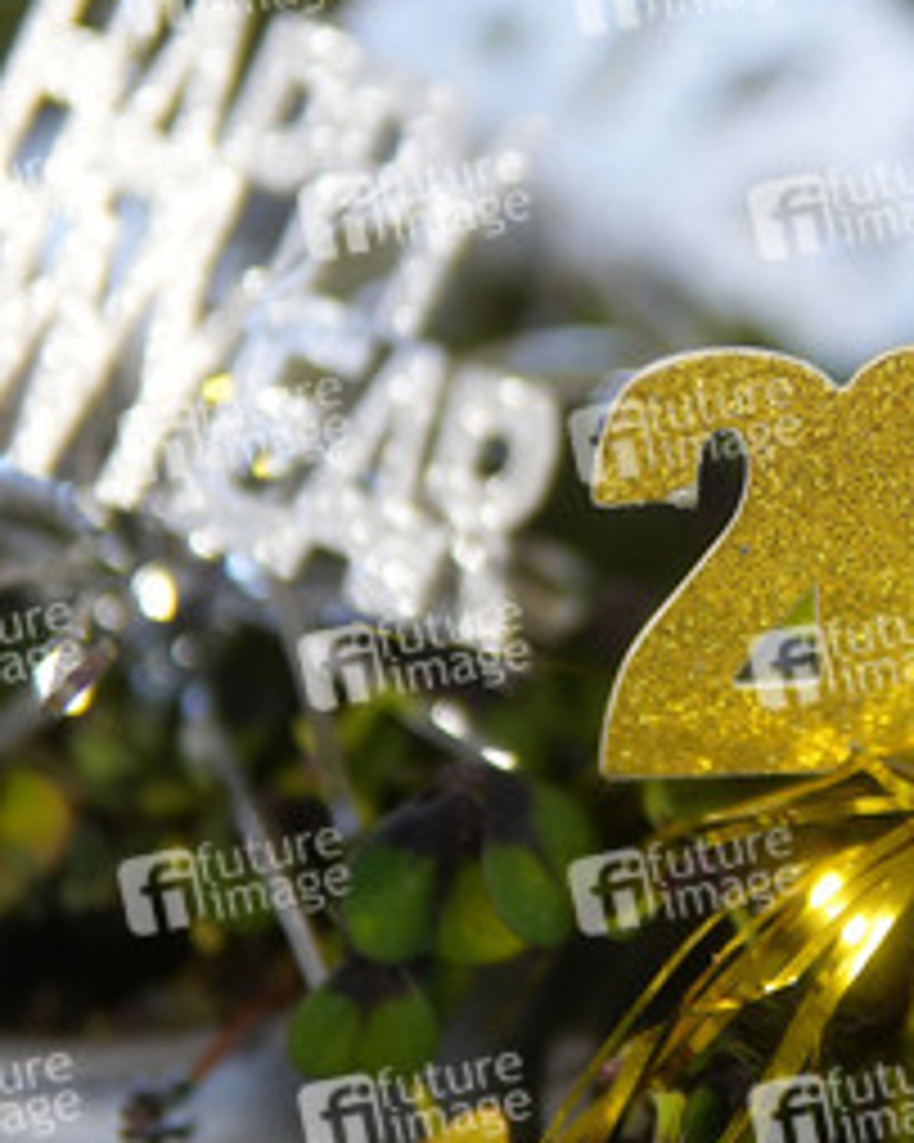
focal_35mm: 75
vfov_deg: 25.4
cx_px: 745
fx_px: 2538
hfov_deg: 20.2
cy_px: 544
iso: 200
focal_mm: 30
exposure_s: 1/60
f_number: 1.4
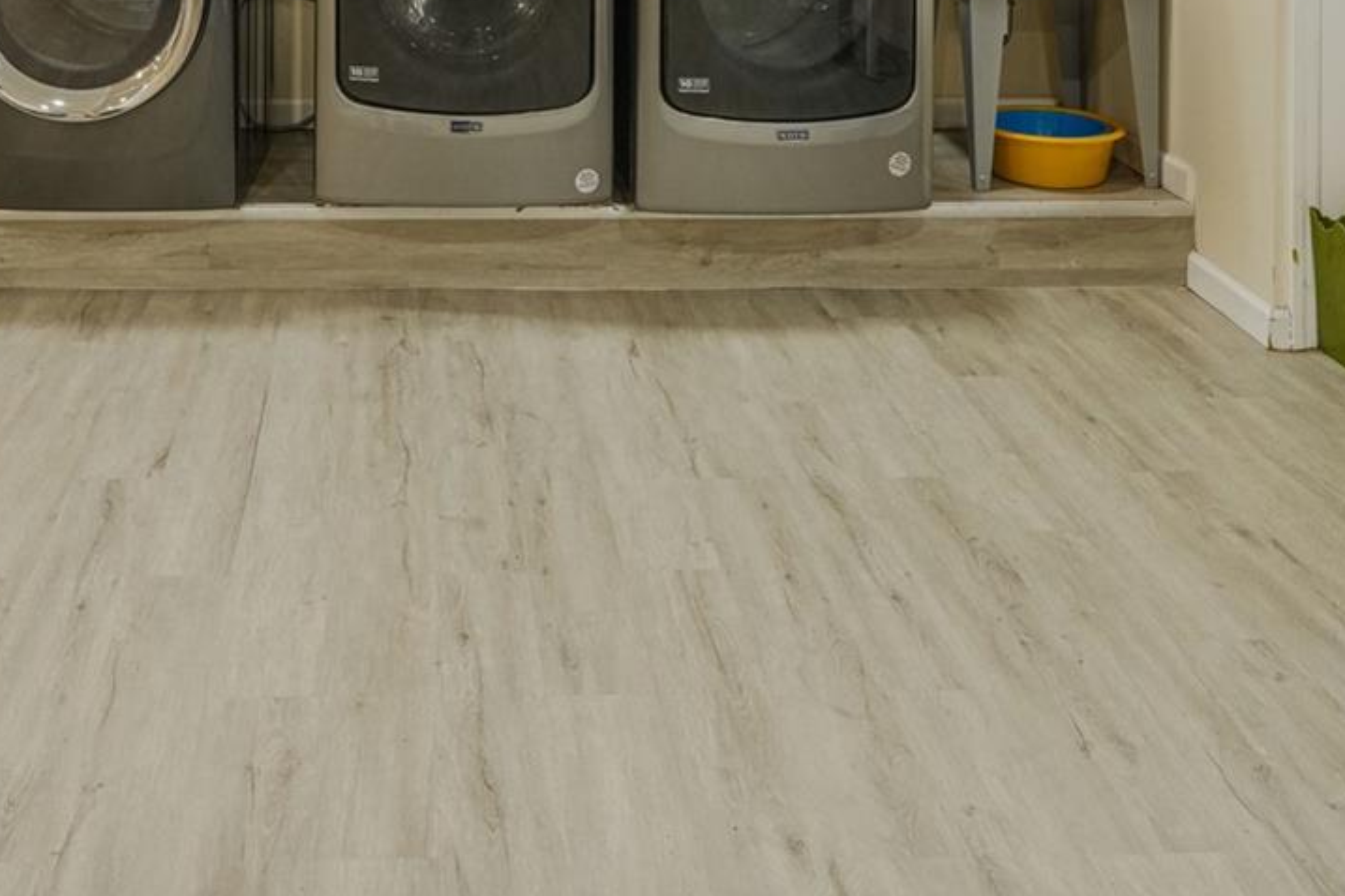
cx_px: 454
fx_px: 1494
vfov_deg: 28.0
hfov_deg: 47.7
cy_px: -250
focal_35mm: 40
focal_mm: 14
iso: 1600
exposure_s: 1/125
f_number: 10
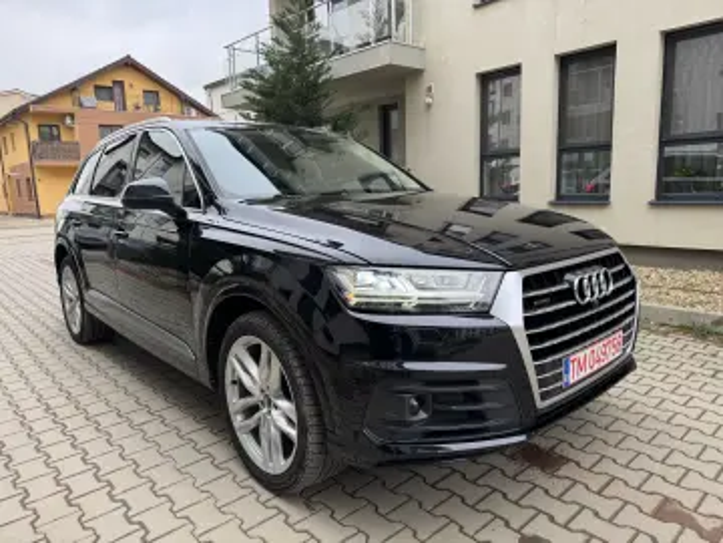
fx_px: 501
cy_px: 272
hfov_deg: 71.6
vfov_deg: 56.8
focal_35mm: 24
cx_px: 362
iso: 64
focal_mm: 6.76
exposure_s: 1/95
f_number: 1.78
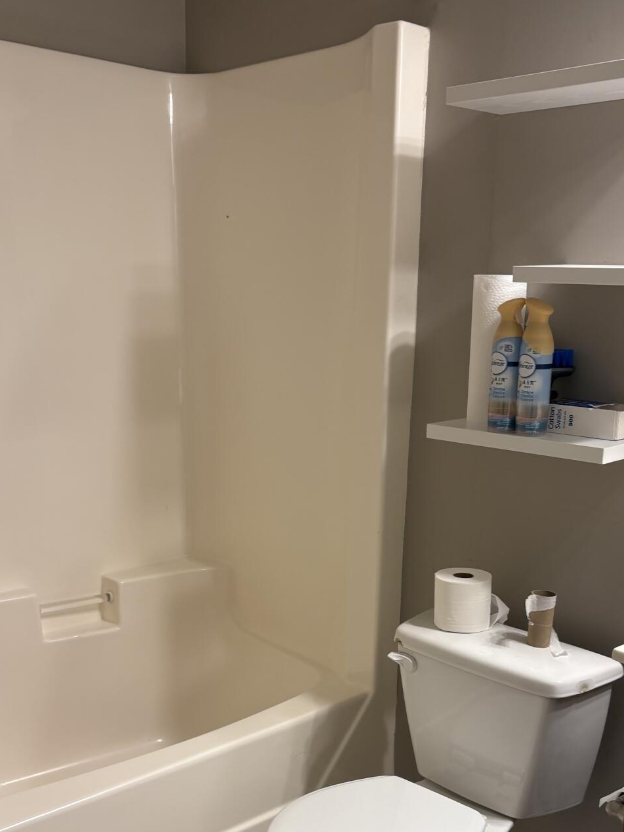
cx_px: 353
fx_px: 985
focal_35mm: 41
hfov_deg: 35.1
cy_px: 578
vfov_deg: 44.8
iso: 100
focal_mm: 5.96
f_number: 1.6
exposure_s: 1/60
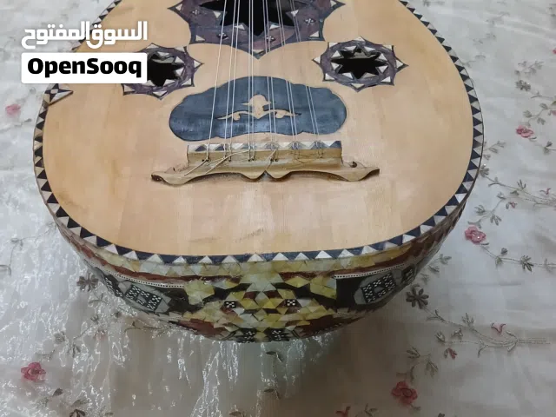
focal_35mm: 27
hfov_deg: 65.3
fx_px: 434
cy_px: 208
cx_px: 278
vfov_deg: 51.4
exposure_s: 1/20
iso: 500
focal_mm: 4
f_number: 1.8
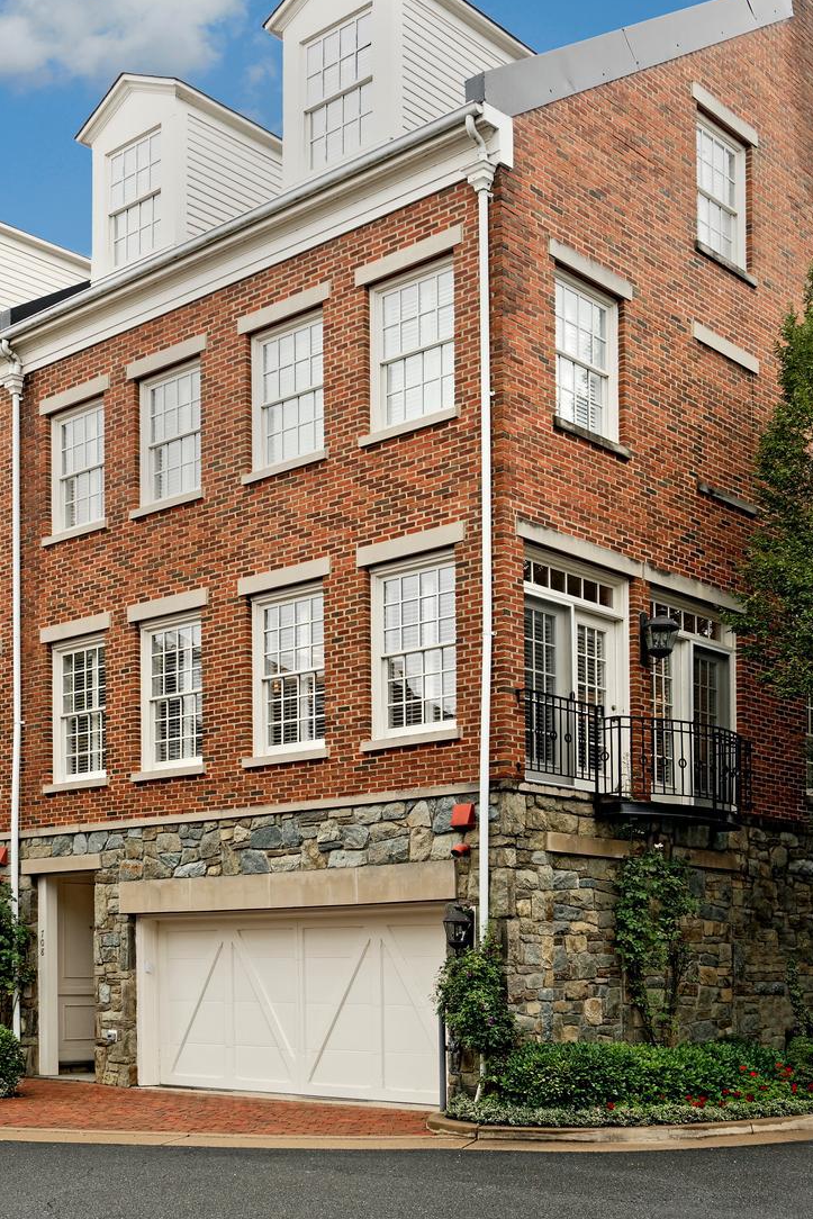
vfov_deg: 55.3
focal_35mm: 34
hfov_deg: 38.4
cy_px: 472
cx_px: 557
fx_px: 1151
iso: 400
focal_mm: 24
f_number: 7.1
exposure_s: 1/160
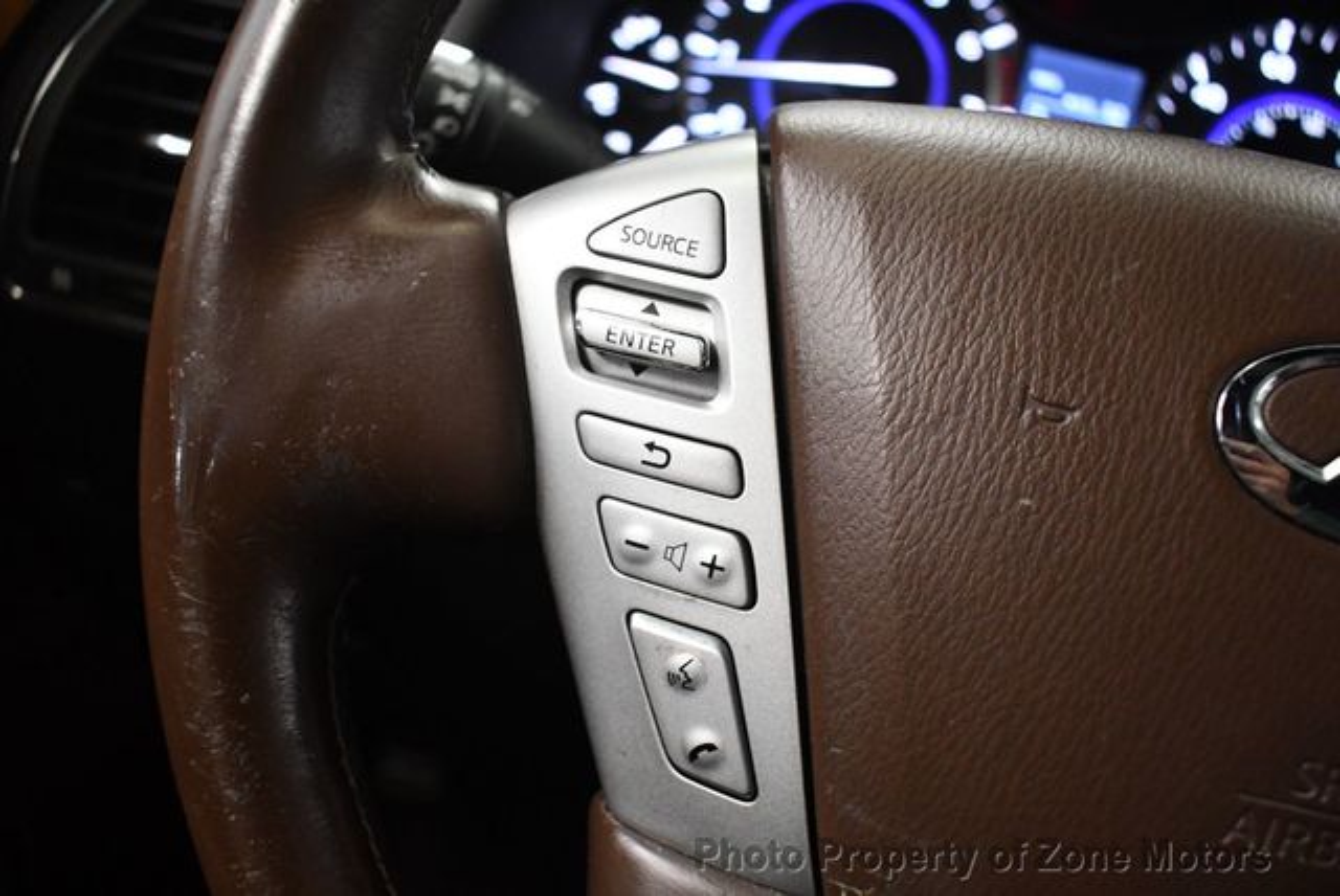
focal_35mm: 36
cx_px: 670
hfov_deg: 53.1
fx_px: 1341
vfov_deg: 36.9
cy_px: 448
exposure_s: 1/125
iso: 3200
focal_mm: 18
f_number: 3.5
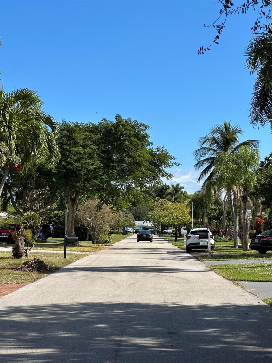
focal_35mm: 77
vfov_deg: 25.3
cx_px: 136
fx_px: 807
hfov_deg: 19.1
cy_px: 182
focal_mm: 9
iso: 32
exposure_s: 1/704
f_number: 2.8
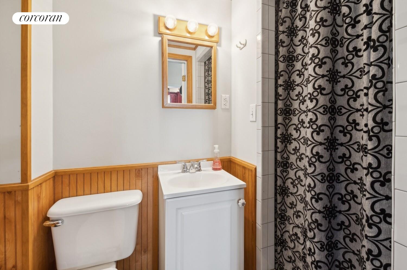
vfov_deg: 77.2
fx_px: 169
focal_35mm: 15
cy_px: 135
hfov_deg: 100.4
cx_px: 204
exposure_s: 1/3.33
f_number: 14
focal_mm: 15
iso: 640
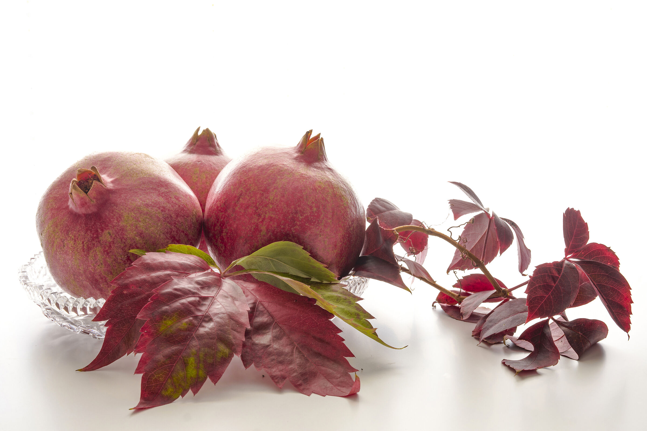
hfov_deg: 43.6
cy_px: 216
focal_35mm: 45
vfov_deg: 29.9
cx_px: 324
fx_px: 809
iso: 100
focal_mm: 45
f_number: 18
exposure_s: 8
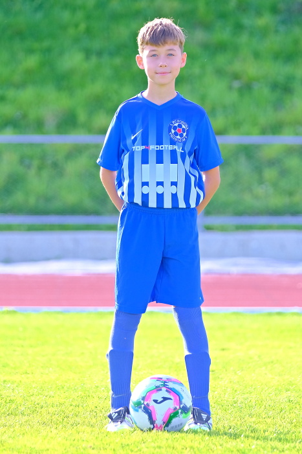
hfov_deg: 7.1
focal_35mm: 194
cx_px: 151
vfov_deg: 10.6
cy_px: 227
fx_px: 2442
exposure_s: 1/420
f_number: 2.8
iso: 320
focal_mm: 129.2
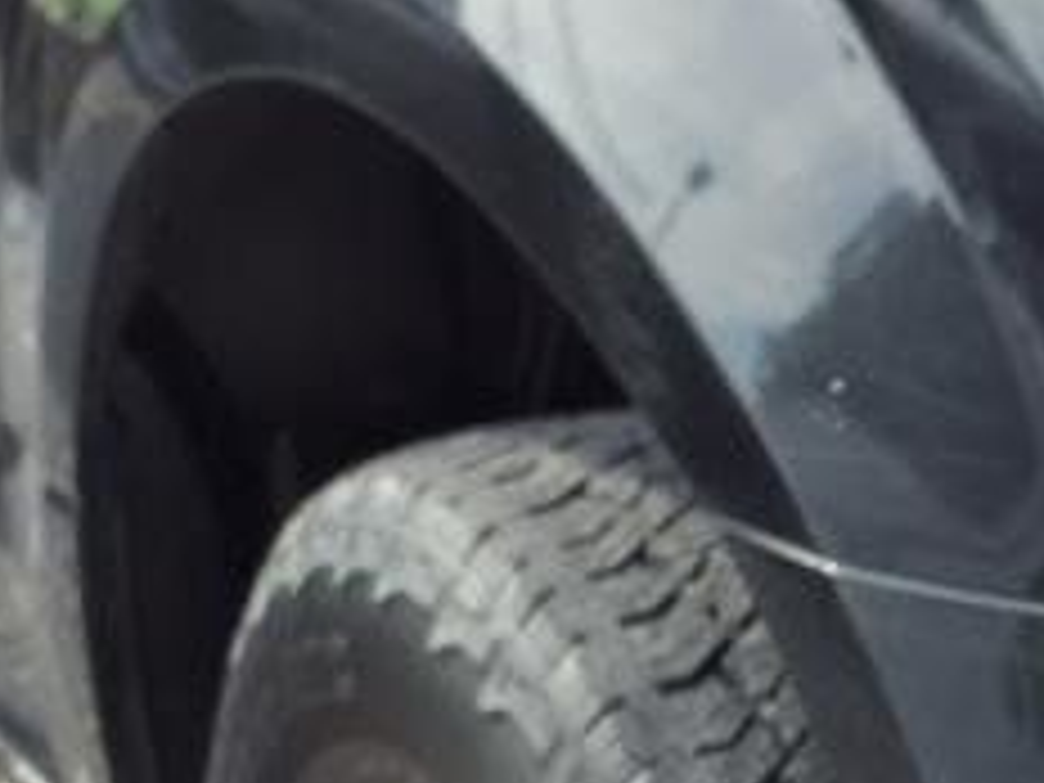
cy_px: 927
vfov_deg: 12.2
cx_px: 1341
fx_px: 3589
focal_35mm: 119
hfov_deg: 15.8
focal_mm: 3.58
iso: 40
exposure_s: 1/625
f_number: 1.9
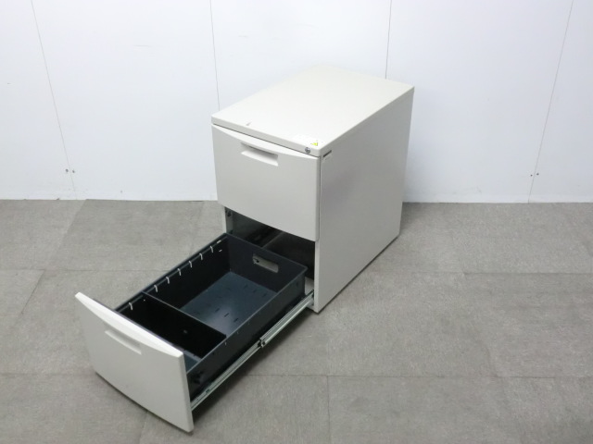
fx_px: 651
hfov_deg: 49.0
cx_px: 296
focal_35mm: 38
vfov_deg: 37.7
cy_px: 222
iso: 800
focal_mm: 6.9
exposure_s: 1/40
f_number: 3.9
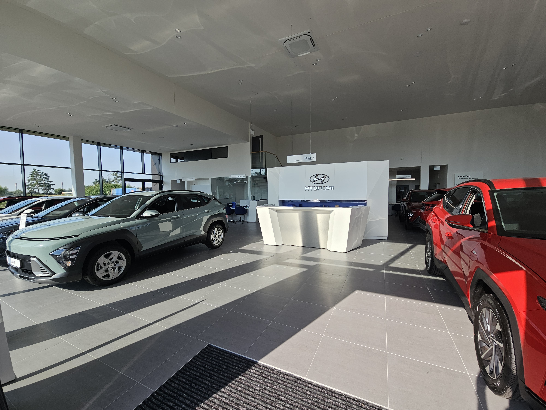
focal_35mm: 13
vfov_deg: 89.9
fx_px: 205
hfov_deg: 106.2
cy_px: 205
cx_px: 273
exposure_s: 1/607
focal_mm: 2.2
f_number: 2.2
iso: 50
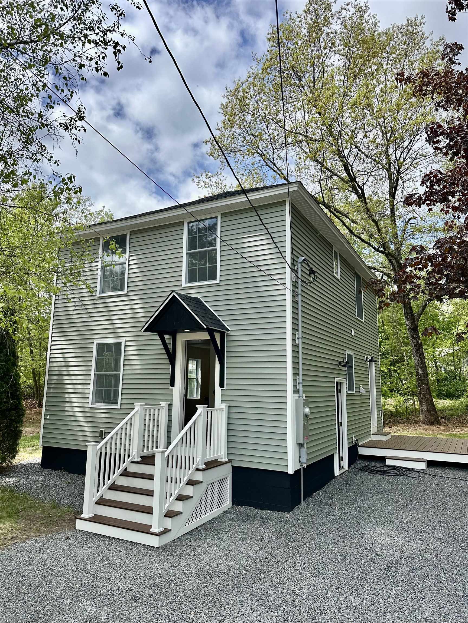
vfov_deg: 71.6
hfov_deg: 56.8
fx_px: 433
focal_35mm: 24
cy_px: 312
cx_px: 234
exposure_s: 1/3247
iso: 80
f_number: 1.78
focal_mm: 6.86
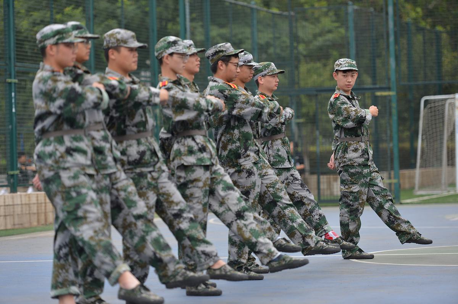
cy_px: 152
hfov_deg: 14.7
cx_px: 229
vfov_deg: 9.8
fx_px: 1779
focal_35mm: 140
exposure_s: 1/3200
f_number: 2.8
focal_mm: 140
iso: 500
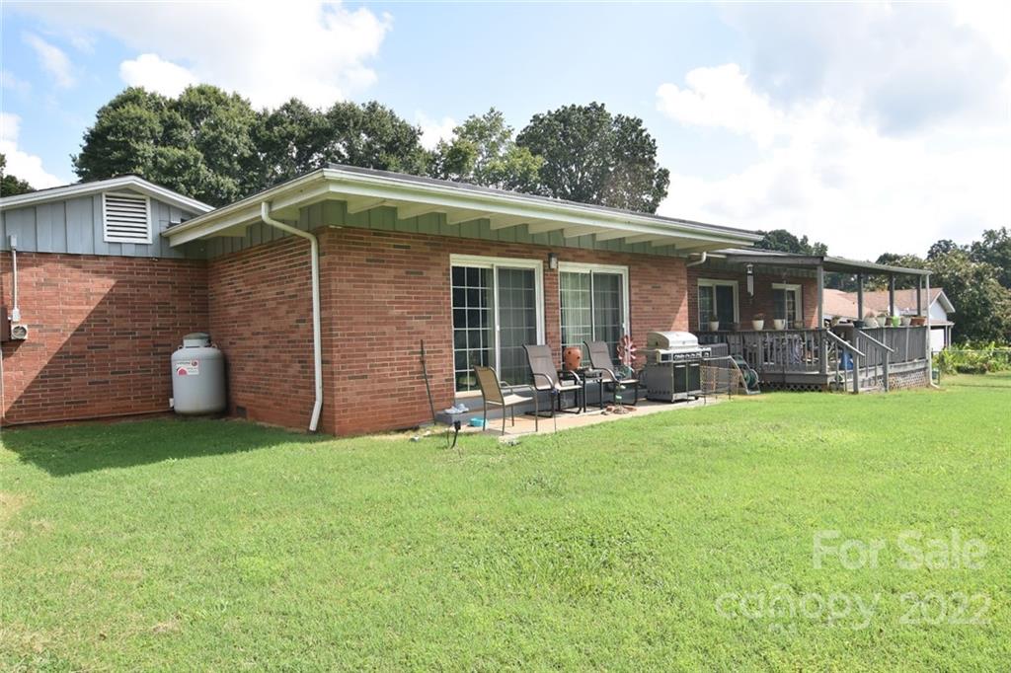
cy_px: 336
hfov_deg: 73.8
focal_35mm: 24
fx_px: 674
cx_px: 506
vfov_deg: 53.1
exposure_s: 1/500
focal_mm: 16
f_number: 8
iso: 360
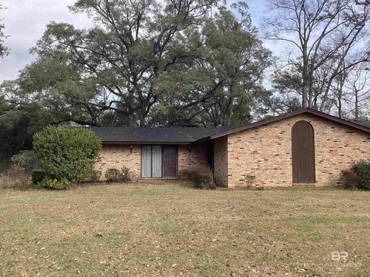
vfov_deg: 45.4
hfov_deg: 58.4
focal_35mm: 31
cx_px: 185
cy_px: 138
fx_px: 331
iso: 25
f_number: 2.4
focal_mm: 3.3
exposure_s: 1/367
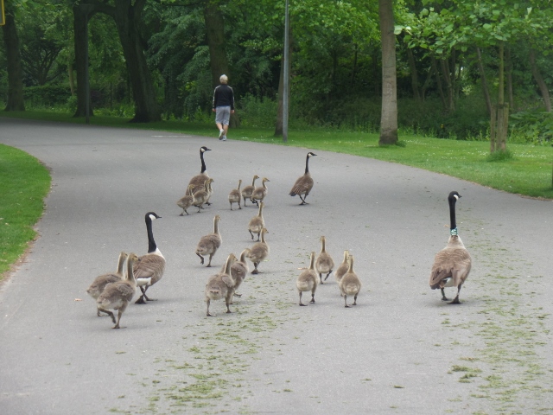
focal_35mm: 141
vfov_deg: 10.5
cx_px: 276
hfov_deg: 14.0
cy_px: 208
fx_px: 2253
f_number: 4.2
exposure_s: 1/180
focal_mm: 25.2
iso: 100
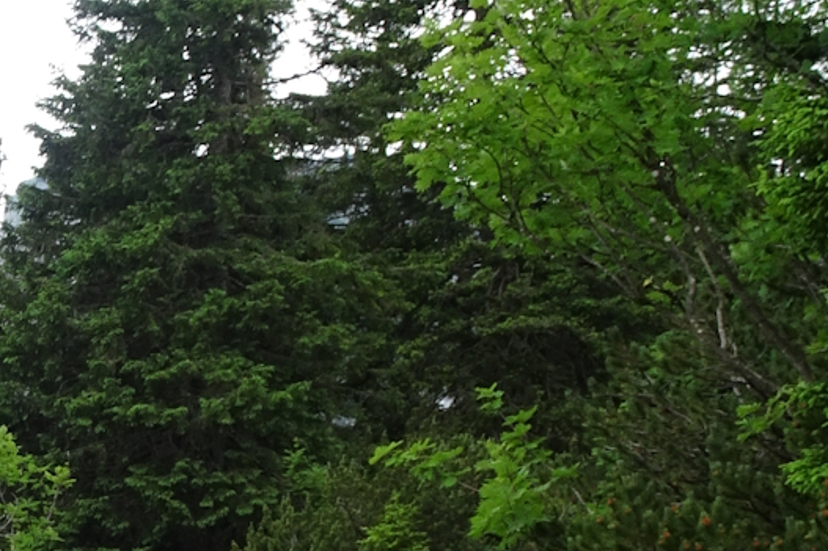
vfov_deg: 14.8
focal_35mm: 91
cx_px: -441
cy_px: 520
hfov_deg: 19.3
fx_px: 2092
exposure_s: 1/160
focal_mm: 4.1
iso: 80
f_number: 3.5
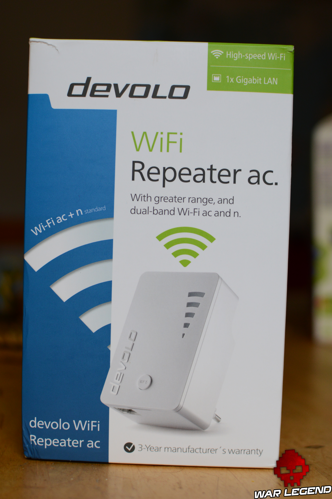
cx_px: 166
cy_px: 250
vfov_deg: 37.9
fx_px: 728
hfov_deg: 25.7
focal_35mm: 52
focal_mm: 35
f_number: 3.2
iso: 400
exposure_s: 1/250
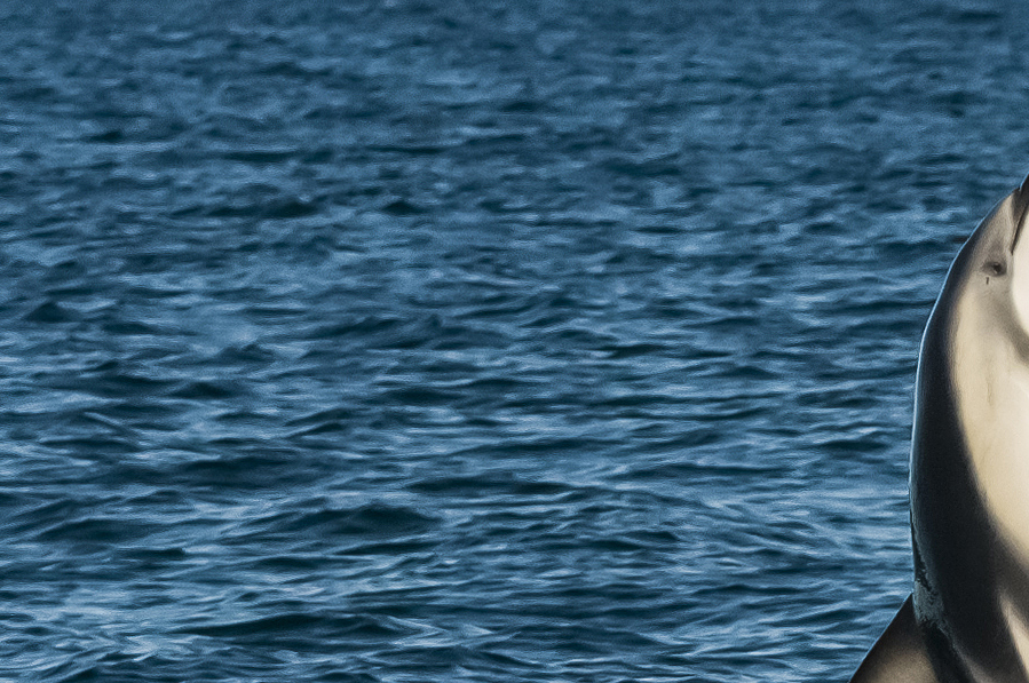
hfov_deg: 2.7
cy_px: 353
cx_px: 1529
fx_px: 22181
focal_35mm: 777
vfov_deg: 1.8
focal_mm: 110
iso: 640
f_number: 7.1
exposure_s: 1/2000
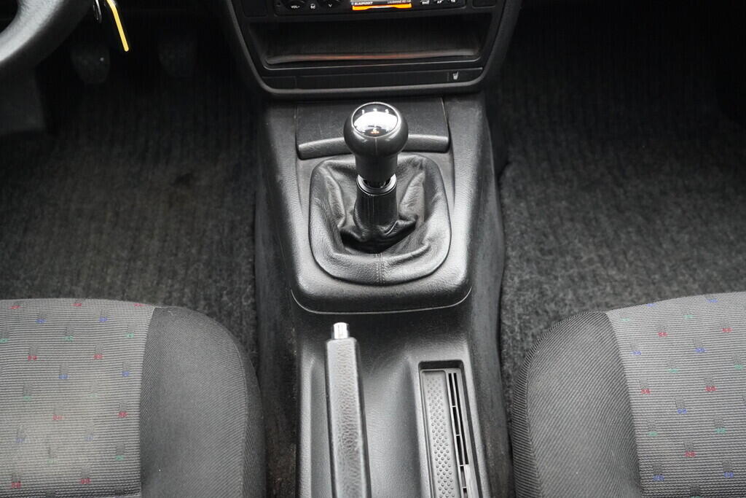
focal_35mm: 36
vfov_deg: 36.9
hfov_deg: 53.1
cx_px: 373
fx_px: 746
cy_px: 249
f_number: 3.2
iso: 4000
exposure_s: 1/160
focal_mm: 24
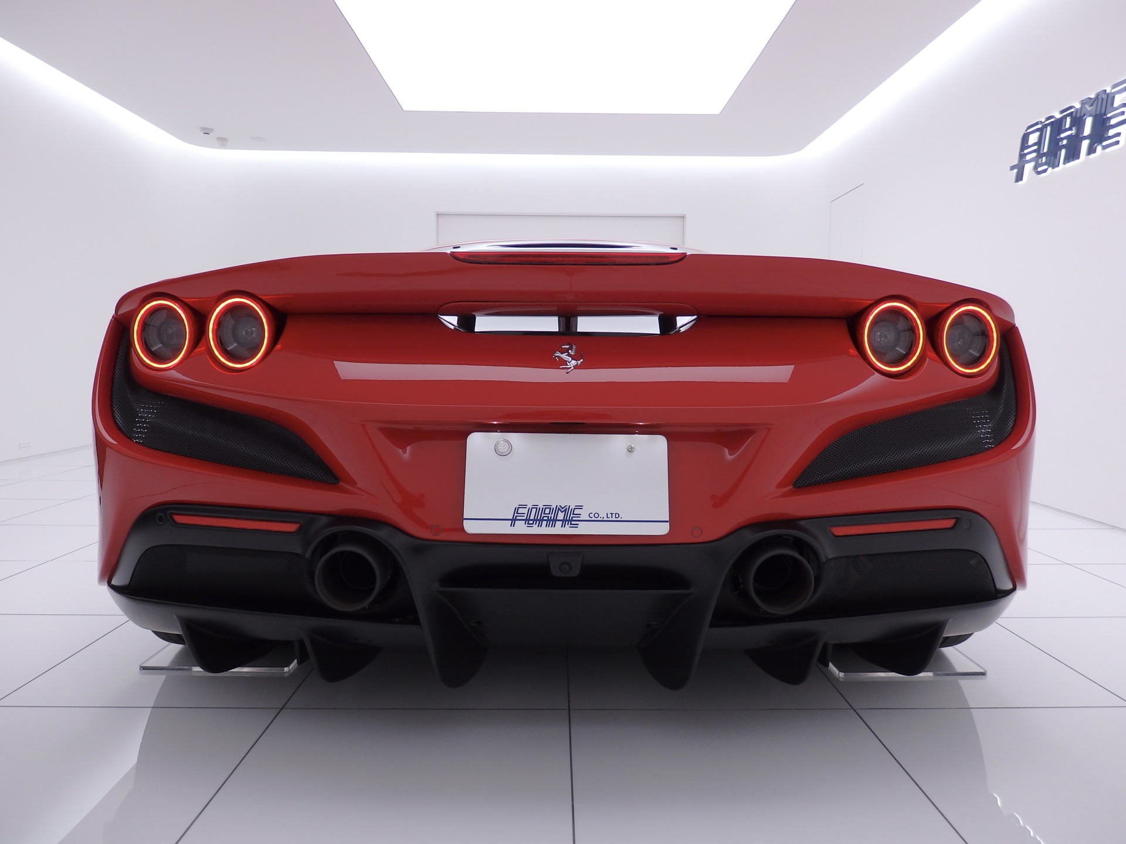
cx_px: 563
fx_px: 813
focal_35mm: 25
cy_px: 422
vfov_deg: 54.9
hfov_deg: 69.4
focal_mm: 4.5
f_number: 3
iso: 125
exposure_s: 1/100
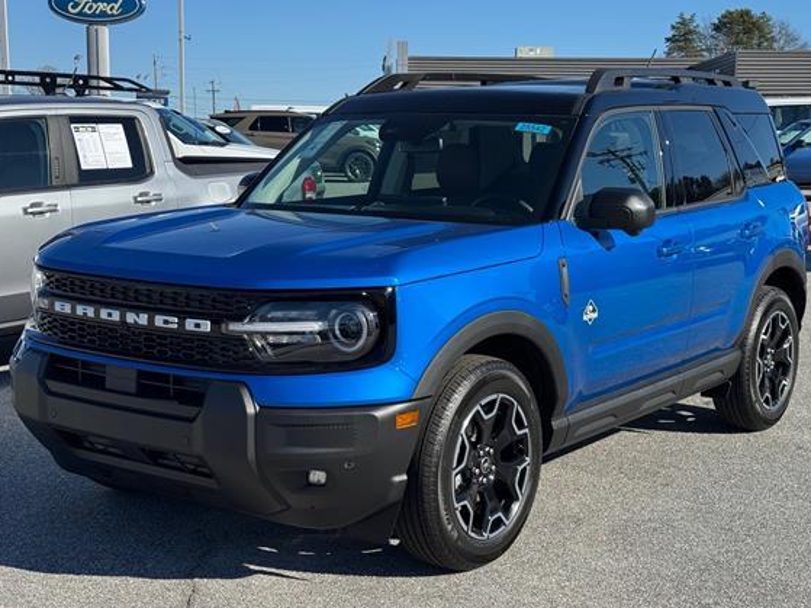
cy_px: 325
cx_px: 419
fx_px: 1288
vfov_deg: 26.5
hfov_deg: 34.9
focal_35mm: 55
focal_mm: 6.76
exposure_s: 1/3257
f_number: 1.78
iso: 64
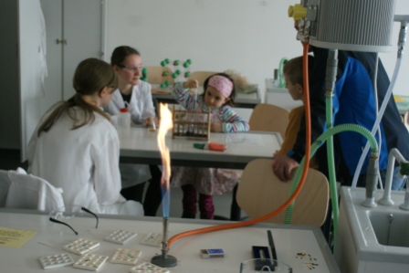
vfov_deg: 25.8
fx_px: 597
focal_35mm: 52
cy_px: 136
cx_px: 204
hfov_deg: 37.8
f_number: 5.6
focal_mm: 35
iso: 800
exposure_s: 1/40
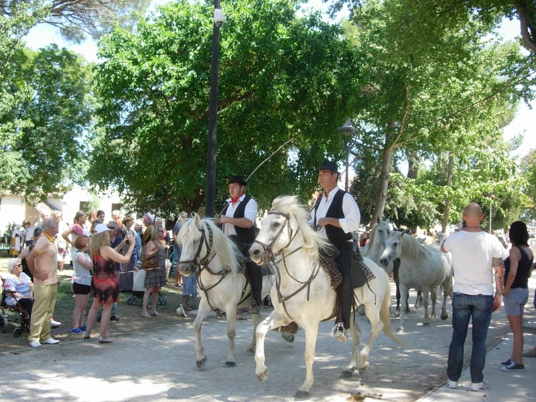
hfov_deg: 49.0
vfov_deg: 37.7
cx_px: 268
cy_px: 201
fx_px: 588
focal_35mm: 38
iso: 64
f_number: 2.8
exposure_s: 1/249
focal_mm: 7.8
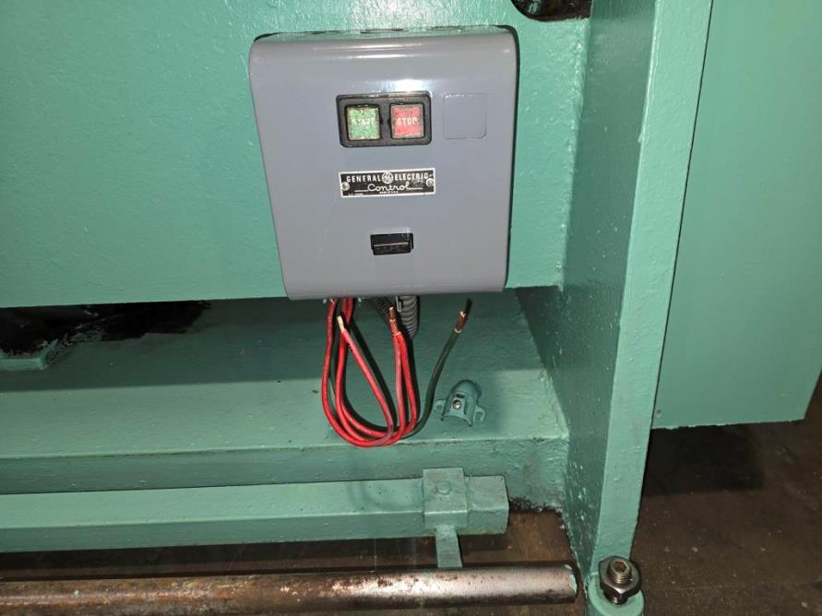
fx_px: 546
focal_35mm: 23
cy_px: 308
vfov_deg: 58.9
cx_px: 411
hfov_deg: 73.9
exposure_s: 1/60
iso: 80
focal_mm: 6.3
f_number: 1.7
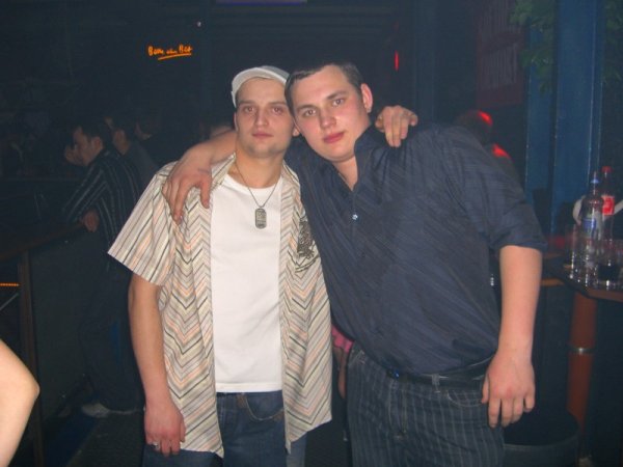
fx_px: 684
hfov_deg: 49.0
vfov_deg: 37.7
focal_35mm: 38
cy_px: 234
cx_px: 312
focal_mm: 7.9
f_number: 2.8
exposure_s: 1/60
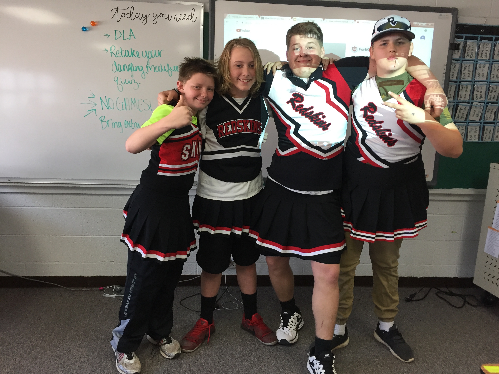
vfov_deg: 48.2
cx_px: 250
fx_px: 418
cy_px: 187
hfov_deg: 61.7
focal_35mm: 29
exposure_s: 1/30
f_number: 2.2
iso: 50
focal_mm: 4.15
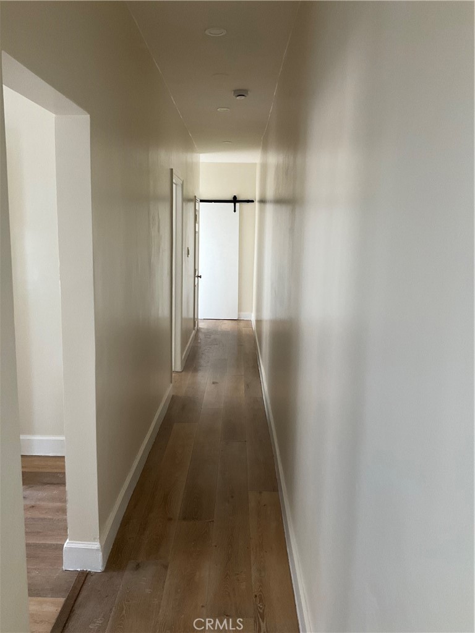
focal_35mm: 29
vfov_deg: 61.7
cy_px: 316
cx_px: 238
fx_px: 531
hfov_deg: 48.2
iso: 100
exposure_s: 1/60
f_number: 1.8
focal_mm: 3
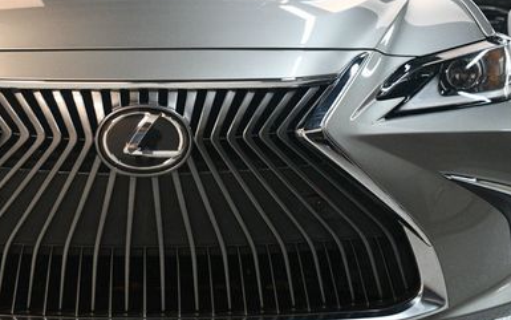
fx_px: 920
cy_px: 113
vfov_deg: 19.7
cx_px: 138
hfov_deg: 30.6
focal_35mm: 66
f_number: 3.8
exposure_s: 1/125
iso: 2200
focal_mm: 26
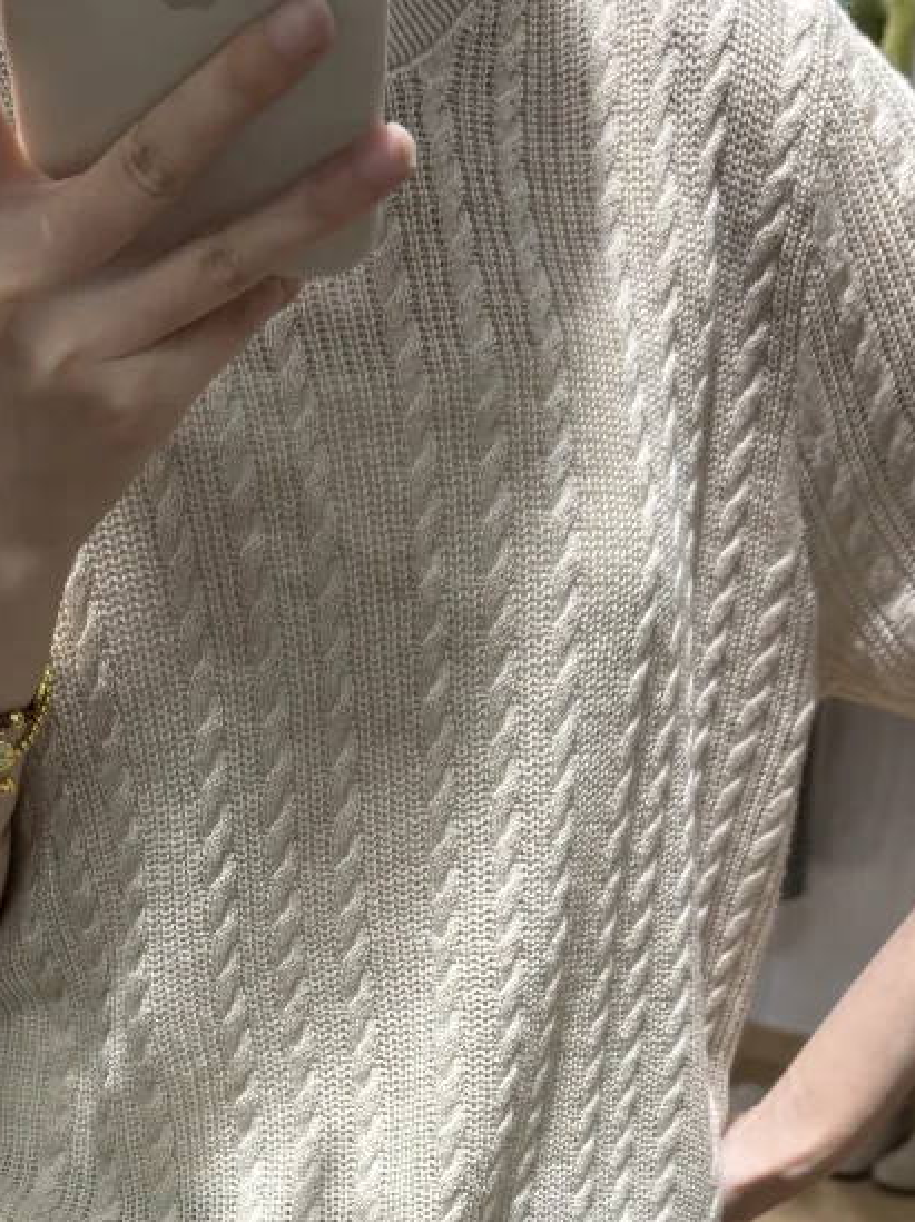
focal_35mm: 63
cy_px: 1389
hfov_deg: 23.2
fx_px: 2223
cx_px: 307
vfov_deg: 27.7
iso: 125
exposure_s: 1/100
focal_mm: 6.76
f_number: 1.78
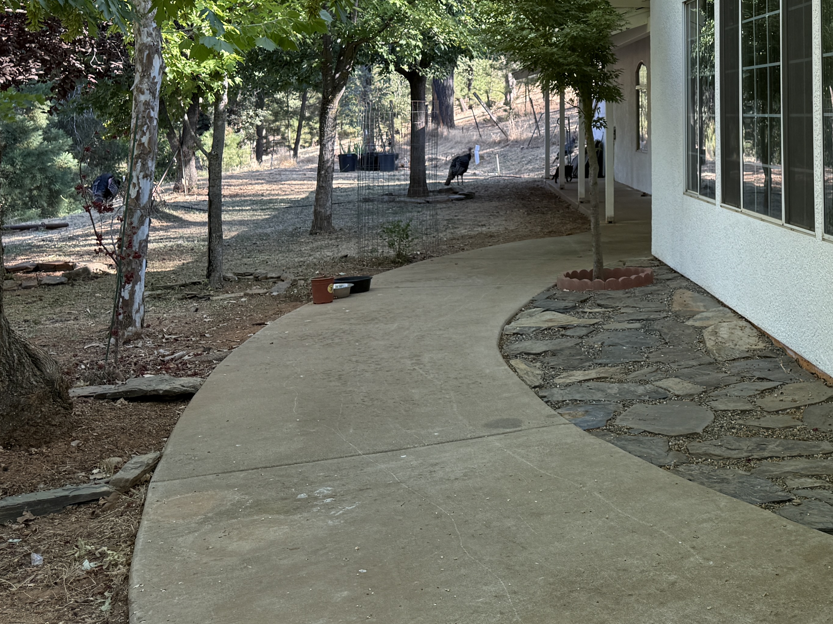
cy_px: 35
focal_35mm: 50
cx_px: 699
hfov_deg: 36.5
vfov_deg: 27.8
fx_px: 1203
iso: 80
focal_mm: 6.76
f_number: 1.78
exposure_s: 1/397
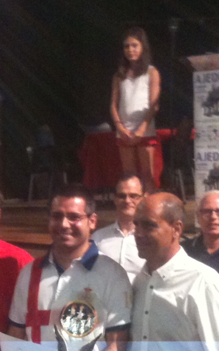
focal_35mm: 87
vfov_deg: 23.6
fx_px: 831
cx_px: 43
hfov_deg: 14.9
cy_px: 256
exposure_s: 1/15
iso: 320
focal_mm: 3.85
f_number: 2.8
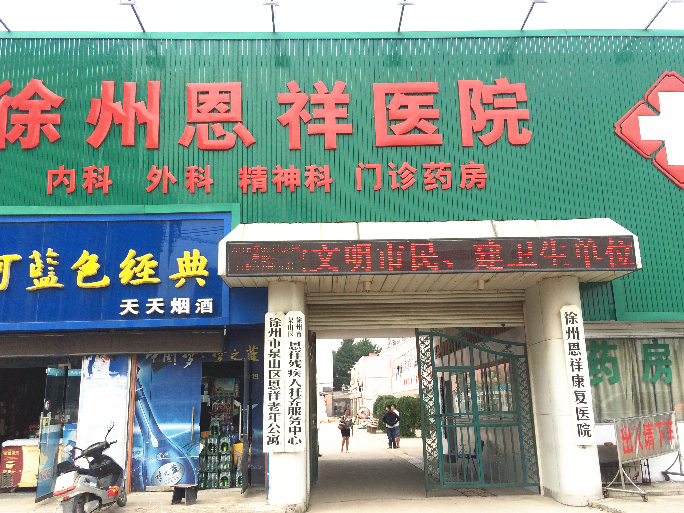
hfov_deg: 61.7
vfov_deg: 48.2
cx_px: 342
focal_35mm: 29
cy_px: 256
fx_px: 573
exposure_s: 1/1580
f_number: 2.2
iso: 32
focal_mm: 4.15
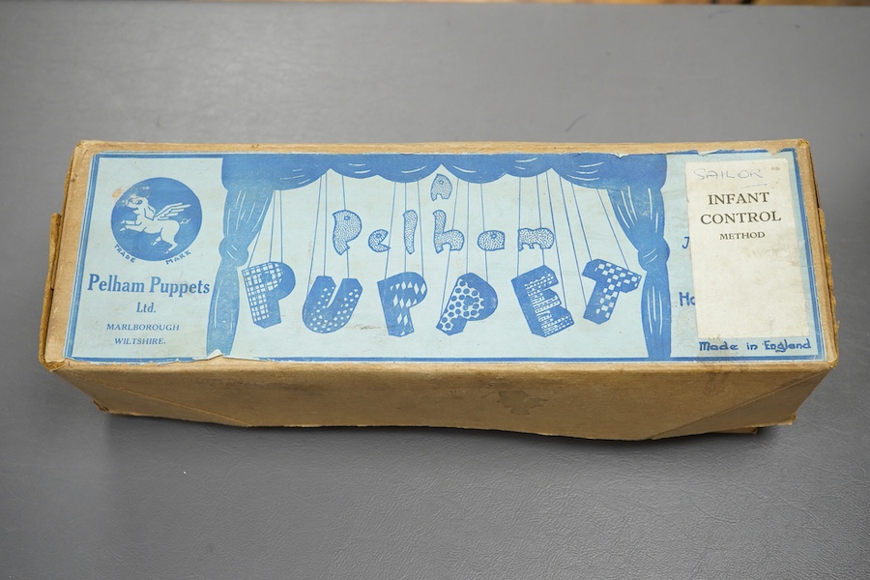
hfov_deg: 43.6
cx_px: 435
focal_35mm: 45
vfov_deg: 29.9
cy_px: 290
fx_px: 1087
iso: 1250
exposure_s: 1/125
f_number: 8
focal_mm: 30
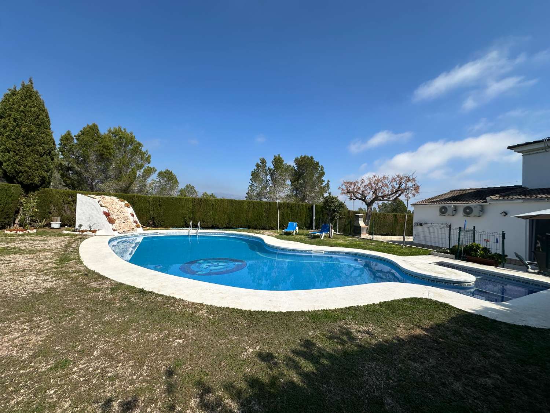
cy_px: 206
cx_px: 275
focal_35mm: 14
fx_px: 222
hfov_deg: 102.1
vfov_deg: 85.7
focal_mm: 2.22
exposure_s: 1/2451
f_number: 2.2
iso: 50
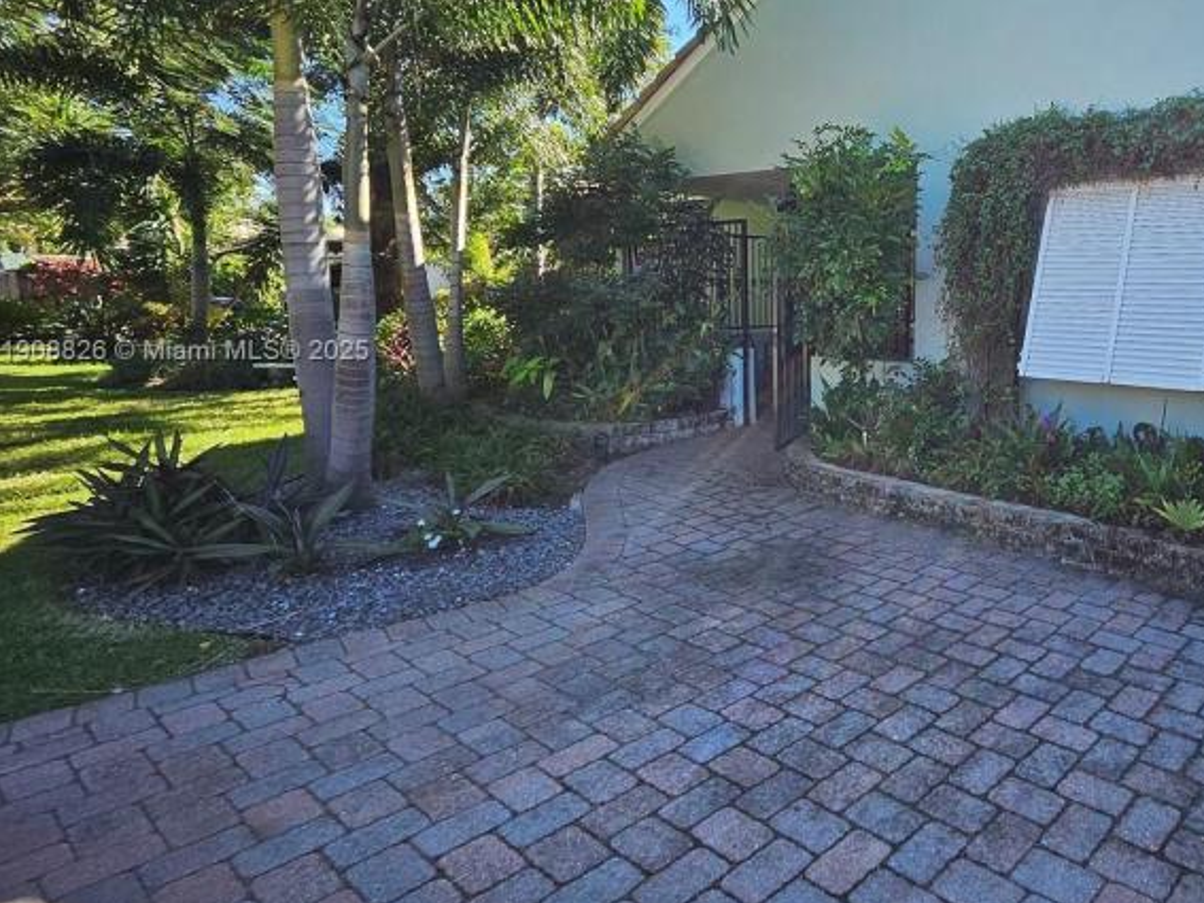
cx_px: 981
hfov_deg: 68.3
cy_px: 353
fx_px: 765
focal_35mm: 22
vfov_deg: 60.5
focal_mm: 1.74
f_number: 2.2
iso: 32
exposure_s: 1/333
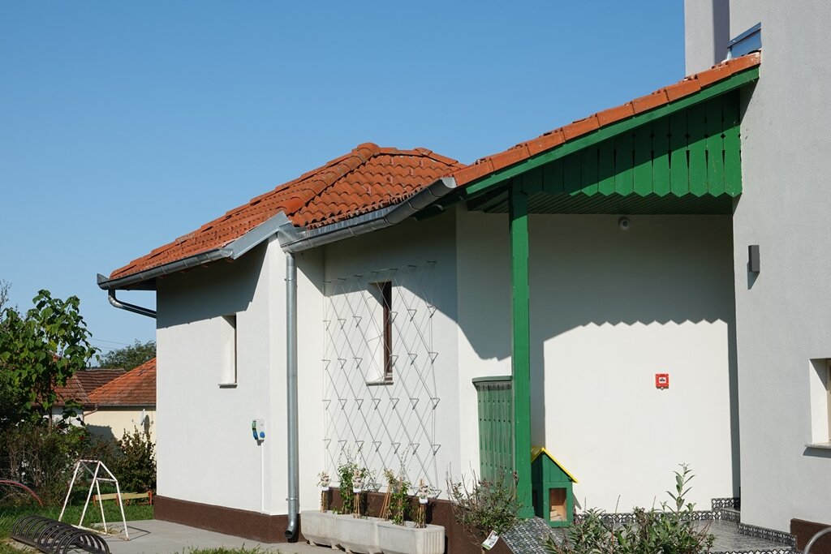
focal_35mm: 63
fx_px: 1454
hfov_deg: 31.9
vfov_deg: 21.6
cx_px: 416
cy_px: 277
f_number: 5
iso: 100
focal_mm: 23.09
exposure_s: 1/1000
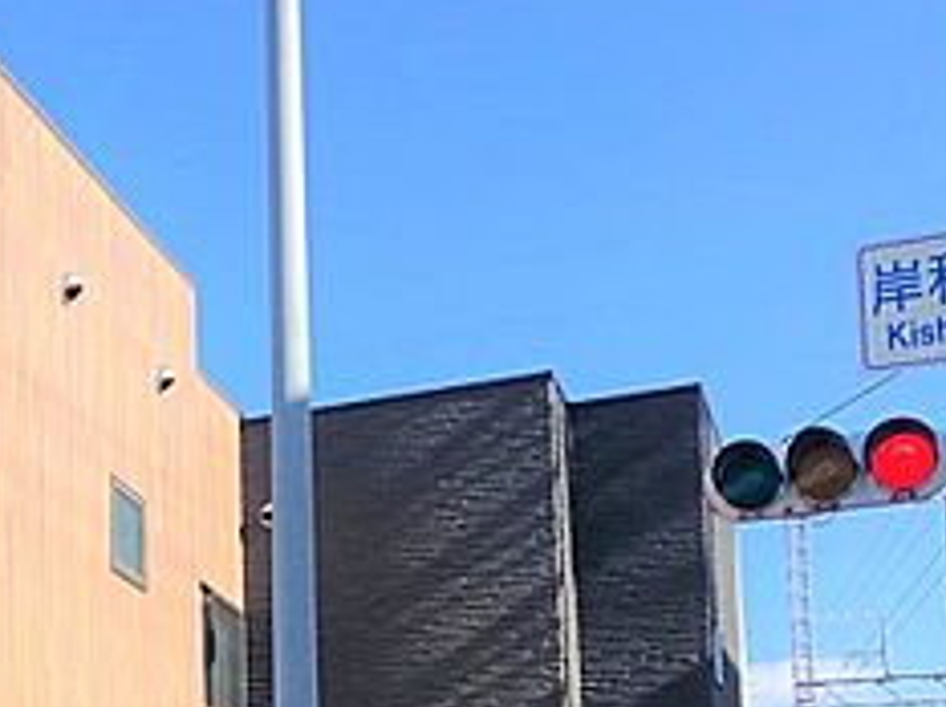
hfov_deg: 22.9
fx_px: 2101
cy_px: 920
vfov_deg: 17.8
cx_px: -248
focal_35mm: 77
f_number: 1.8
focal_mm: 3.99
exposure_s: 1/1517
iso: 20
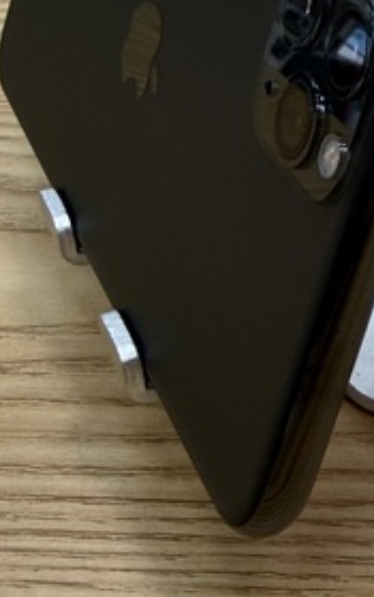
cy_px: 15
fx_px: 1334
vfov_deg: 24.2
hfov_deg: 14.8
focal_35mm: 82
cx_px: 567
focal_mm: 2.22
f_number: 2.2
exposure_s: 1/120
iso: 64
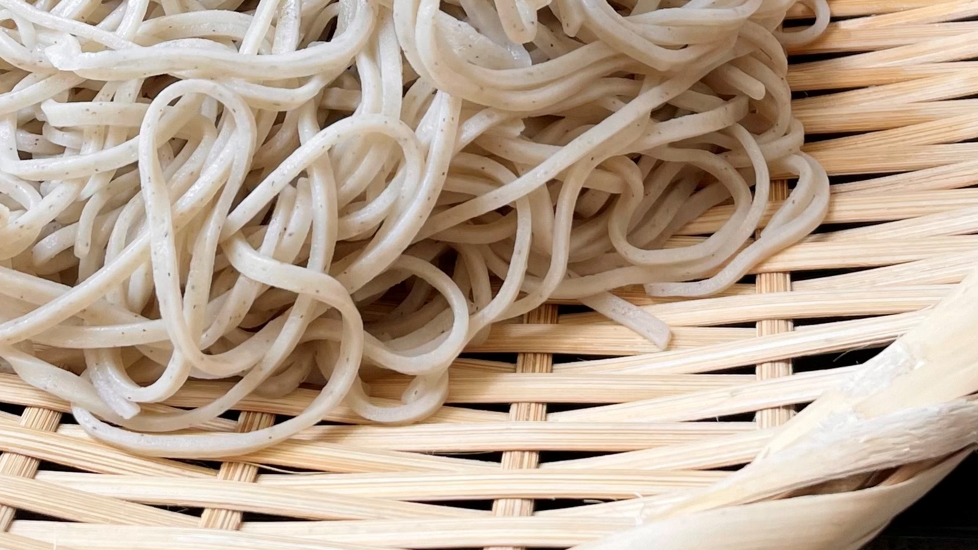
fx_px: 1530
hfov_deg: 35.1
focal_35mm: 59
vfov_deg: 19.6
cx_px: 324
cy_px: -30
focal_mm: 4.2
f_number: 1.6
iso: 50
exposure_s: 1/121
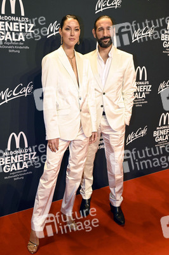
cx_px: 84
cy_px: 128
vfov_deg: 50.7
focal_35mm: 38
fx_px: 268
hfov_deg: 35.0
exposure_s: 1/60
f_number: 6.3
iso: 500
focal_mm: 38
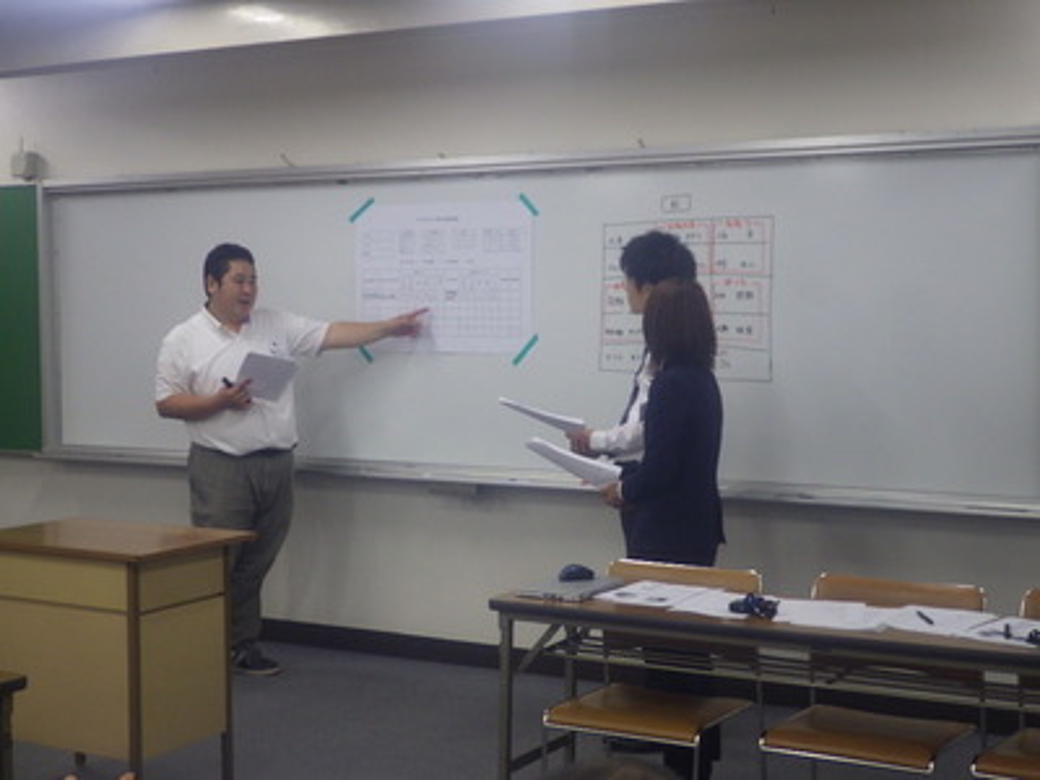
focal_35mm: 54
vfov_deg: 27.0
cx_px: 520
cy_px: 390
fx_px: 1622
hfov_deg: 35.5
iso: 400
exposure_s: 1/60
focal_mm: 9.6
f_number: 3.4
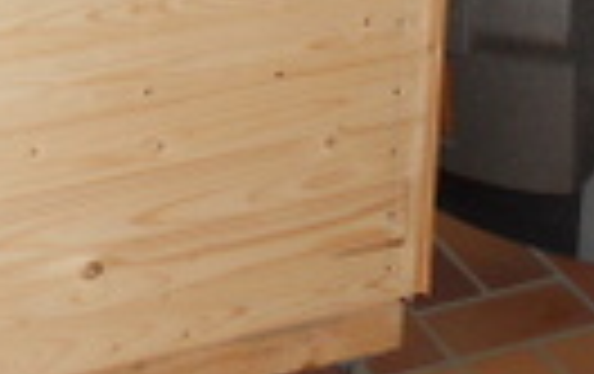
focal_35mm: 104
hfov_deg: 19.8
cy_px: 32
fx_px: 1686
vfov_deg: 12.5
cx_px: 158
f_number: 3.2
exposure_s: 1/25
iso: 200
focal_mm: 4.9
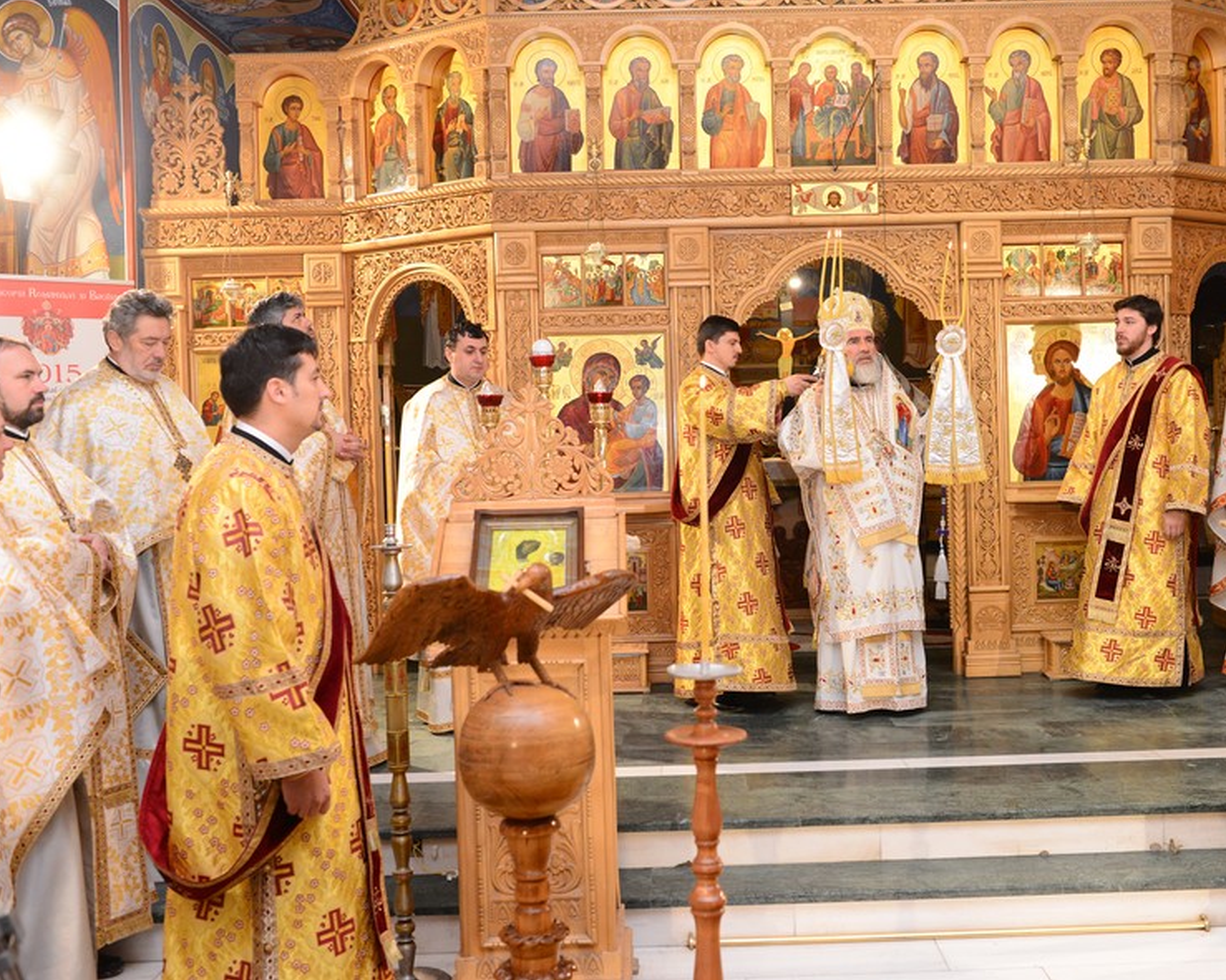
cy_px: 484
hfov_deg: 45.6
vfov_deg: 37.3
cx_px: 710
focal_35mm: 40
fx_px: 1451
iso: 1600
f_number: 5
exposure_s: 1/80
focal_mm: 35
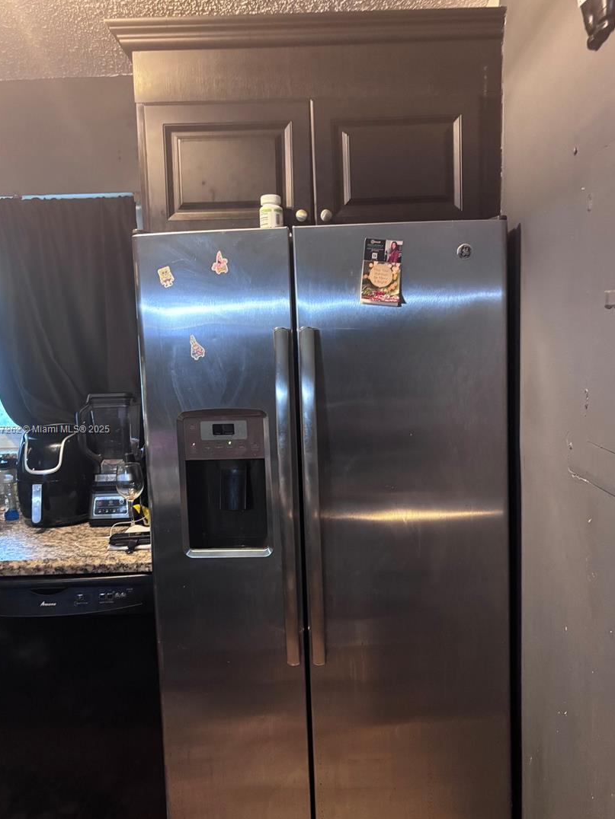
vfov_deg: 61.6
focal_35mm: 29
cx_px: 313
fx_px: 687
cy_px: 430
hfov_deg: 48.2
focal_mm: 5.96
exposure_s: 1/30
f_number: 1.6
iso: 640
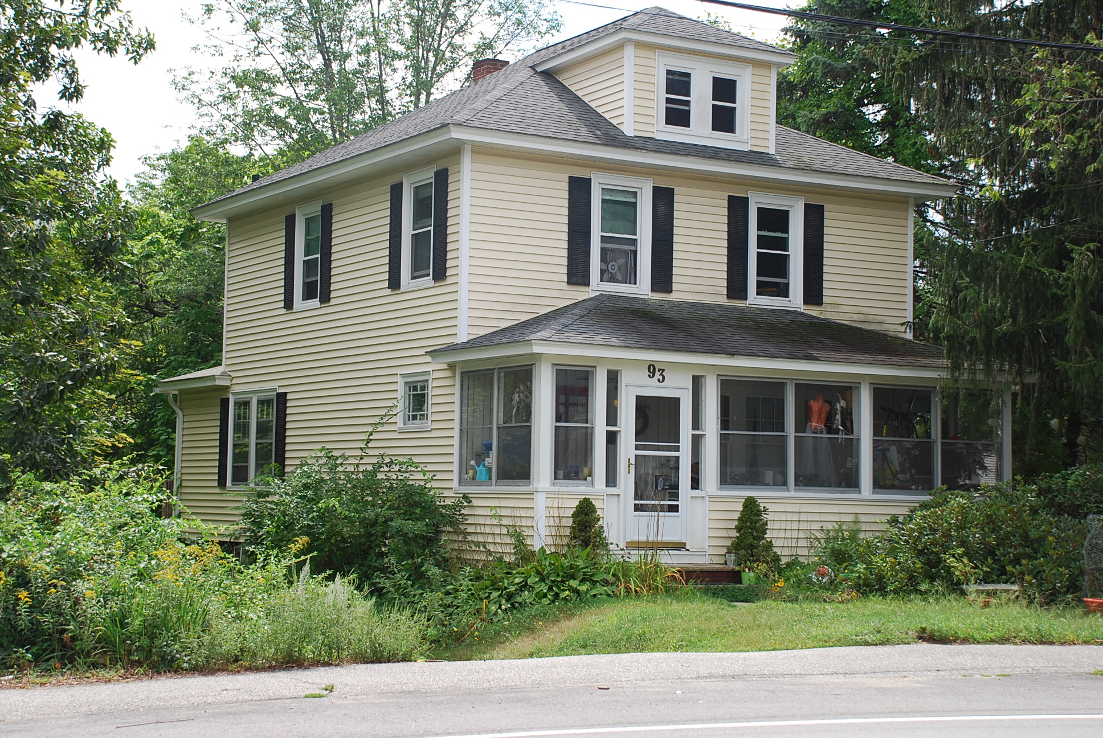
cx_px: 552
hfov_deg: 33.4
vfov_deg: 22.7
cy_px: 369
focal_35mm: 60
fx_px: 1841
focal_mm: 40
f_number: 6.3
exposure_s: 1/160
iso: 100
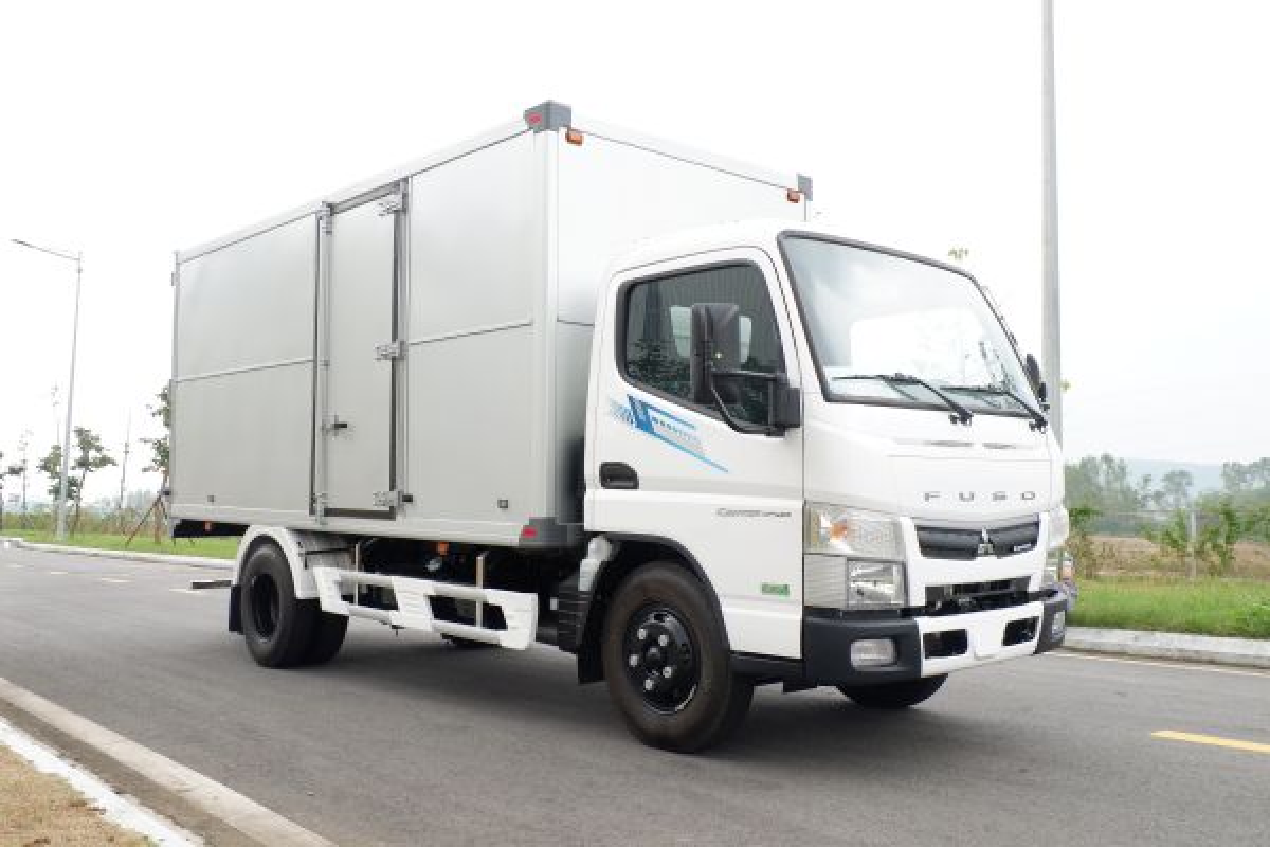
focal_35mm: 30
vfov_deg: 43.6
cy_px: 424
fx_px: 1058
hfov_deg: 61.9
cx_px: 635
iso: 200
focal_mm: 20.1
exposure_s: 1/20
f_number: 10
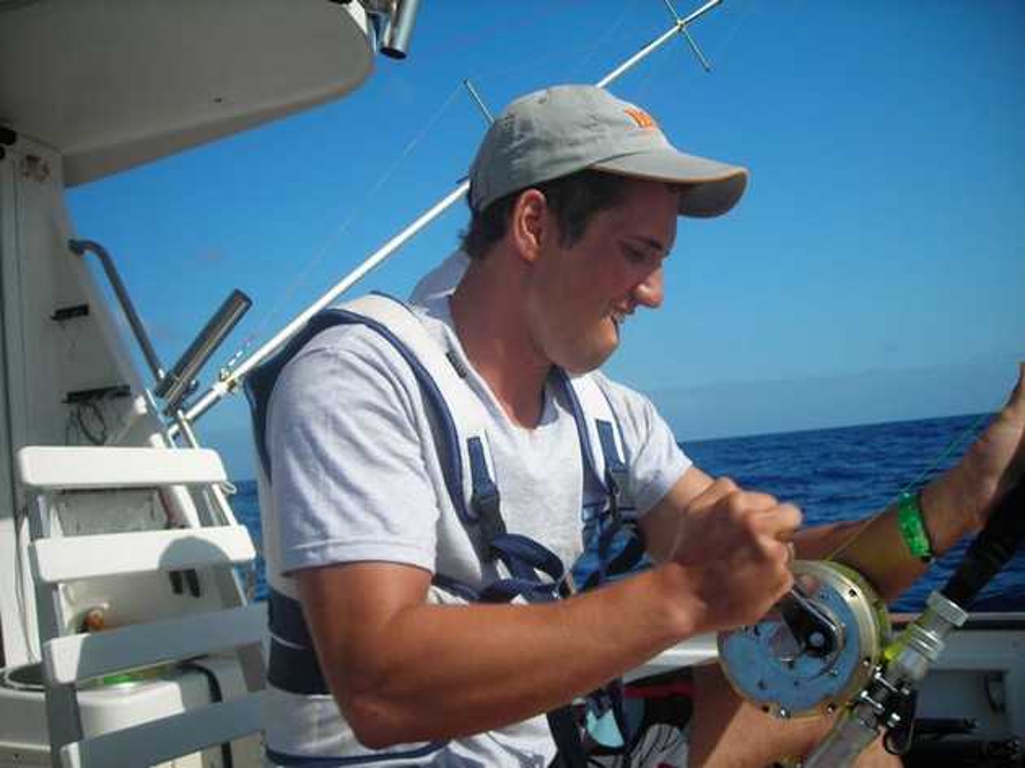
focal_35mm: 38
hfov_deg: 49.0
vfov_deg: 37.7
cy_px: 384
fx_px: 1125
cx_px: 512
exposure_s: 1/291
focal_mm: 6.3
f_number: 6.4
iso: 50
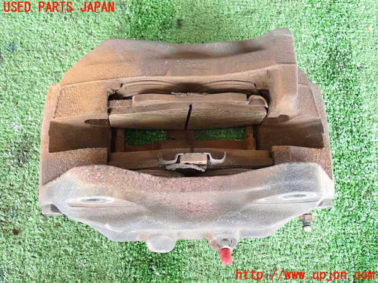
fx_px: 513
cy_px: 142
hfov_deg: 40.4
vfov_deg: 30.9
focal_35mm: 47
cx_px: 189
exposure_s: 1/50
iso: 500
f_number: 3.1
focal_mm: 8.4
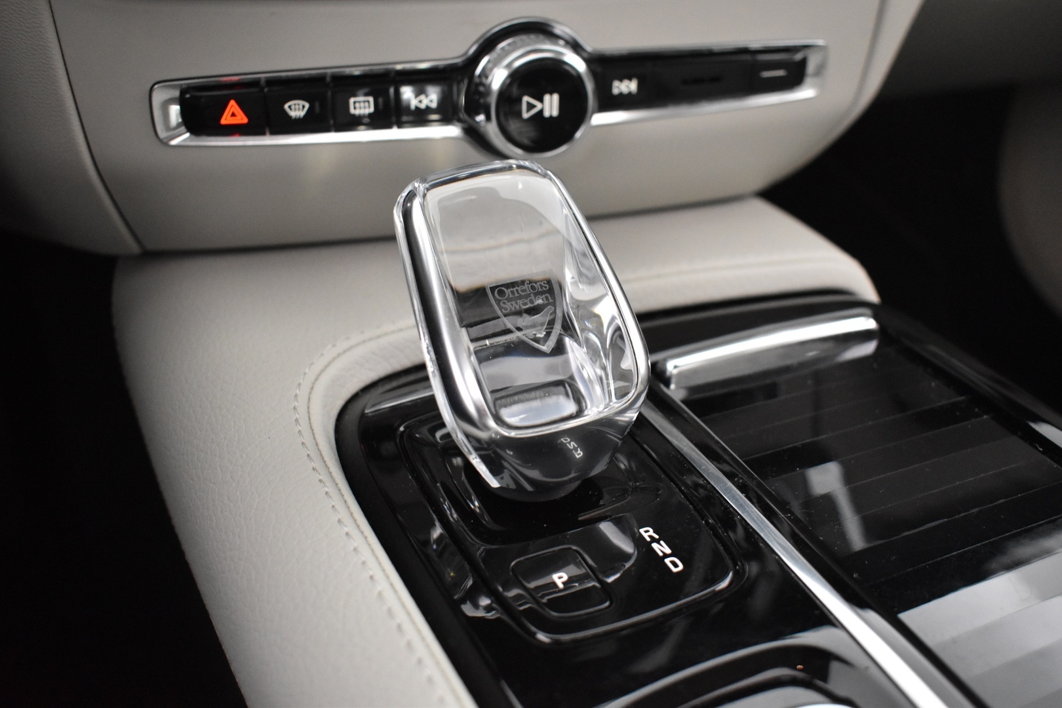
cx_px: 531
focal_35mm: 36
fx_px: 1062
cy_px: 354
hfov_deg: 53.1
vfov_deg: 36.9
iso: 3200
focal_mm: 24
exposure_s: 1/30
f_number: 3.8
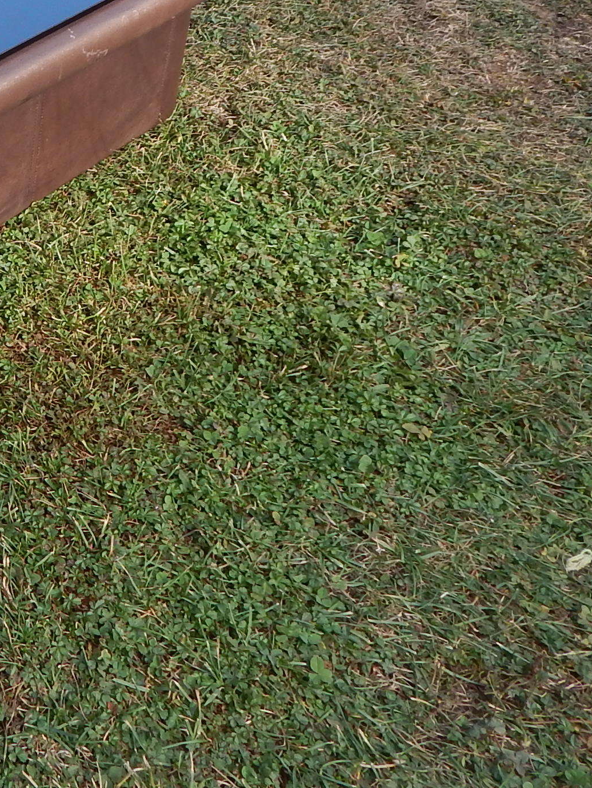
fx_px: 1186
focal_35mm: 52
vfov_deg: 35.7
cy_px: 171
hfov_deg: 25.1
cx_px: -131
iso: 125
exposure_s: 1/500
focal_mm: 4
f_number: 3
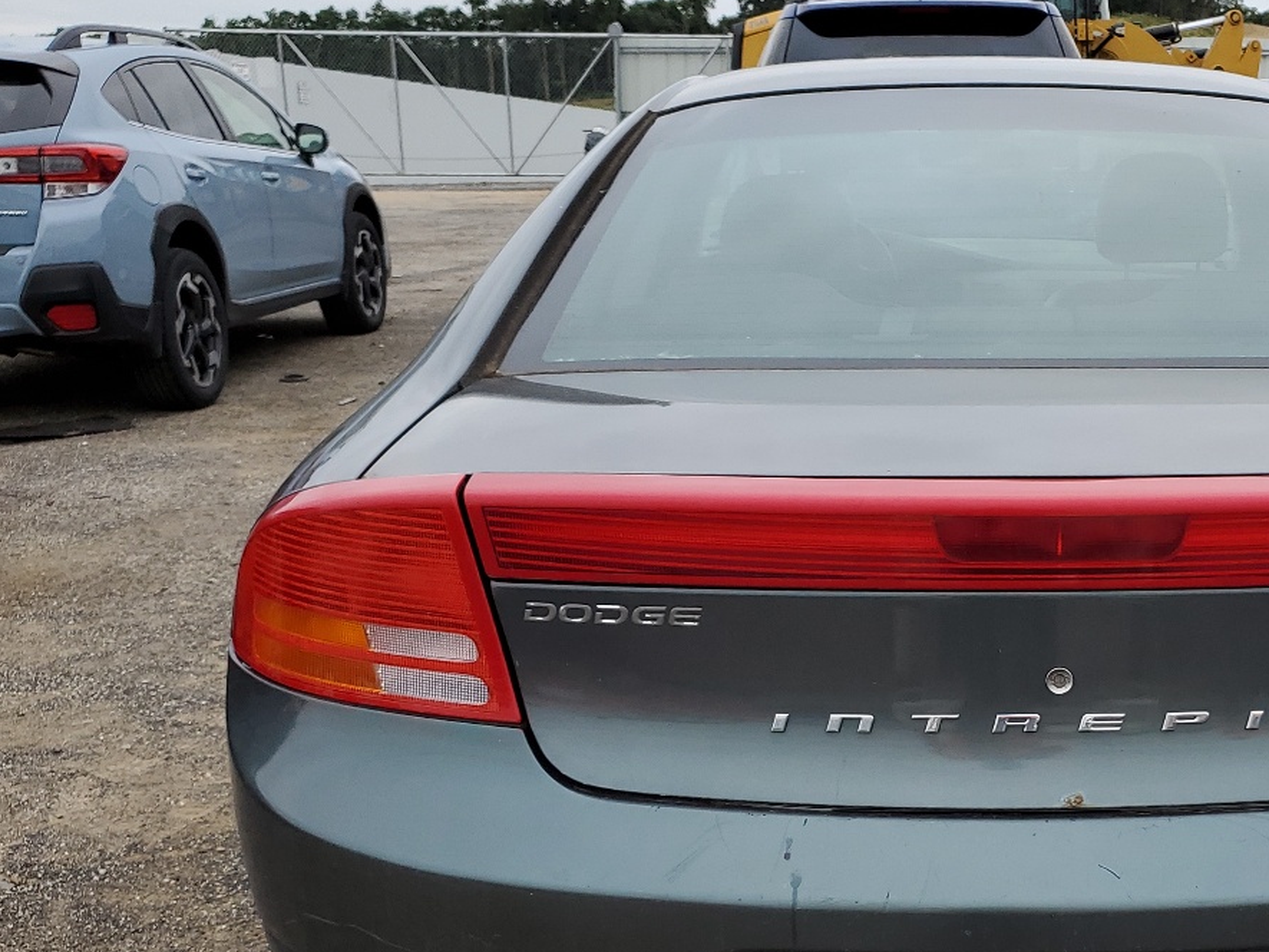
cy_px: 664
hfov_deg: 39.0
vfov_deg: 30.6
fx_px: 1723
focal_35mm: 47
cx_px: 995
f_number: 1.5
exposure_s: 1/169
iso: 50
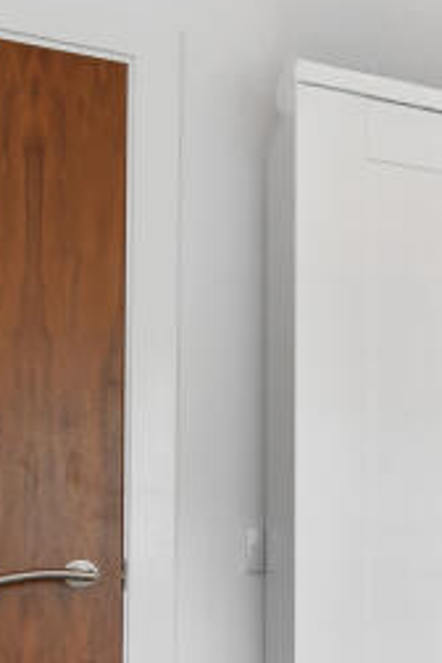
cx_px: 1055
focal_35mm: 65
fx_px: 1197
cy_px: 572
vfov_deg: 29.9
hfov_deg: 14.3
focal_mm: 16
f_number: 8
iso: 400
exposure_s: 1/4
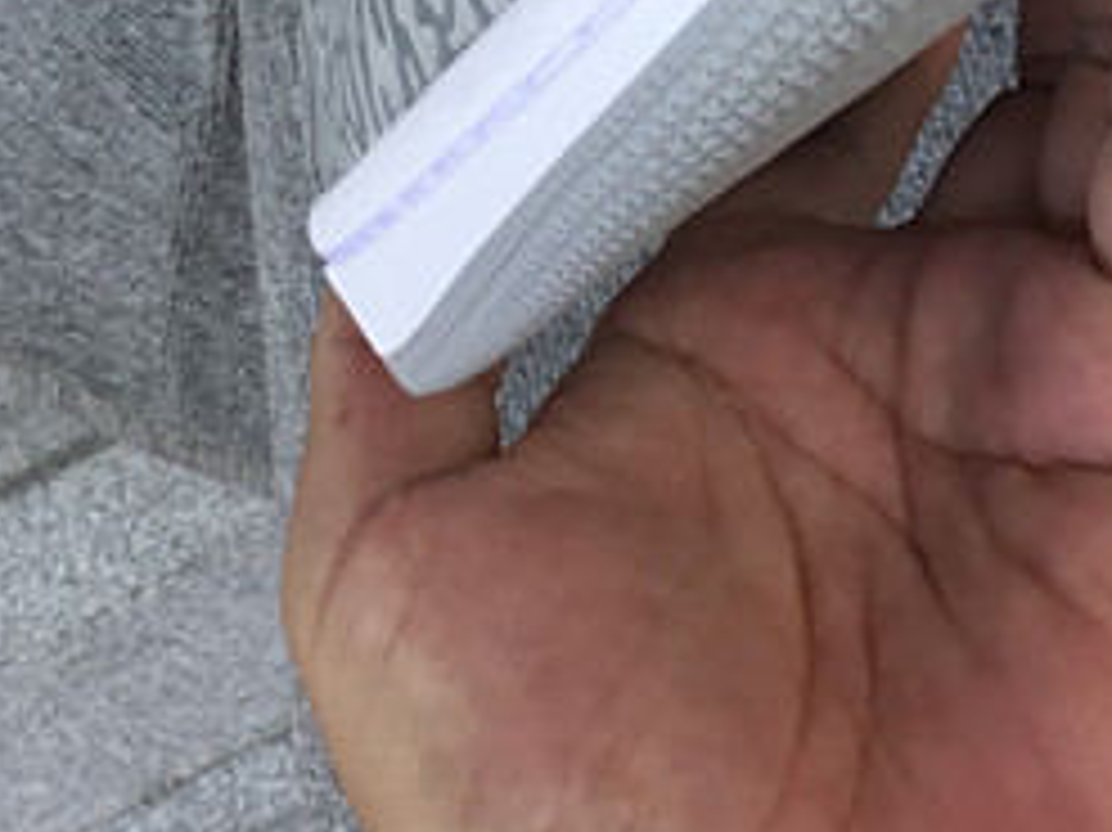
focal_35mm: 113
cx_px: 536
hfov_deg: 17.4
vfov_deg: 12.4
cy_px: -447
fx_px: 3628
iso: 25
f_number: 2.4
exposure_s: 1/167
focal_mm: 3.3
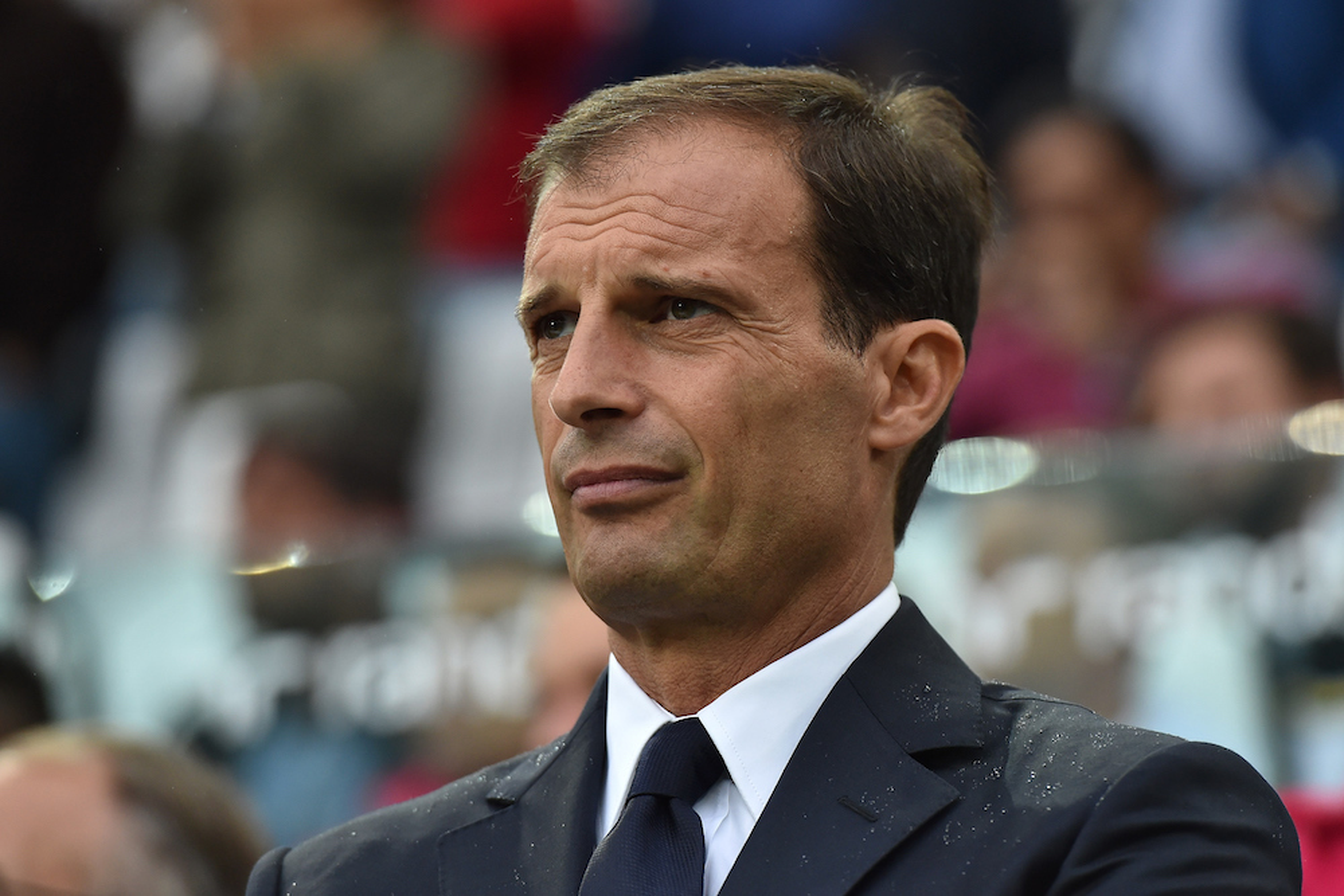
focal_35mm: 200
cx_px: 672
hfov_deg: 10.3
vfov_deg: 6.9
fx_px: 7467
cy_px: 448
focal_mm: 200
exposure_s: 1/1600
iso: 1600
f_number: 4
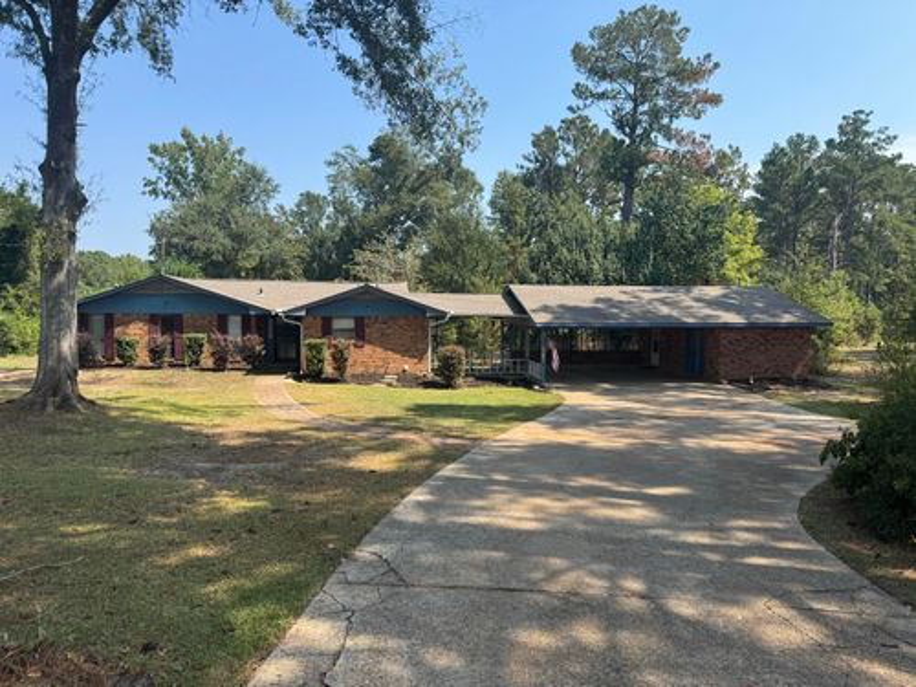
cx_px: 458
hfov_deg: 71.6
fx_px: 635
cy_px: 344
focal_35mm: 24
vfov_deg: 56.8
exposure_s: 1/2415
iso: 80
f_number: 1.78
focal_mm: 6.76
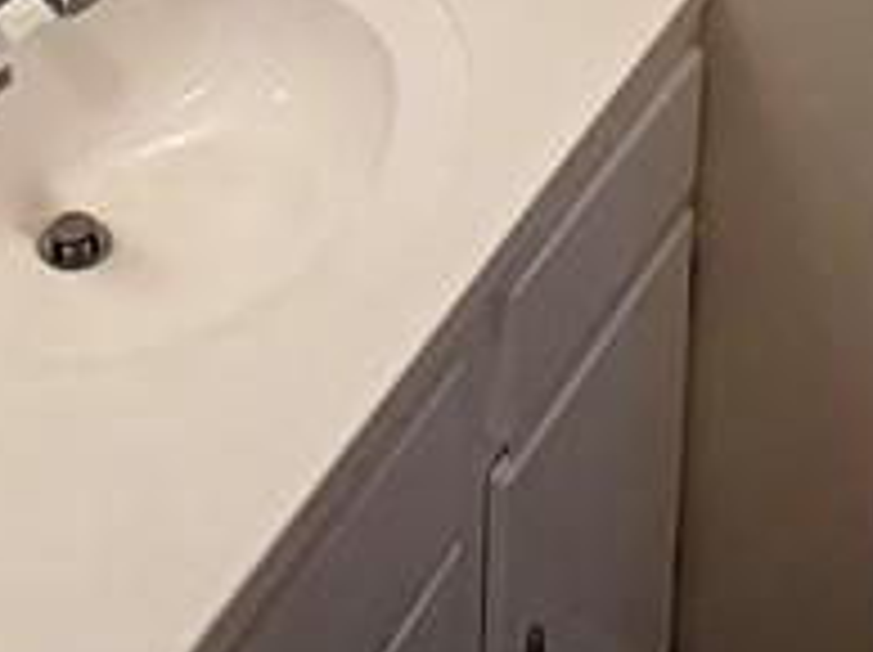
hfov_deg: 25.6
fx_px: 1864
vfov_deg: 15.2
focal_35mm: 74
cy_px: -733
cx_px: 112
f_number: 2.2
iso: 100
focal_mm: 2.22
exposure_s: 1/120
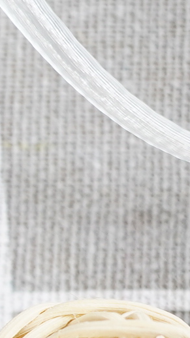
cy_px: 383
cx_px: -680
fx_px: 1907
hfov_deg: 4.9
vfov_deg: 10.0
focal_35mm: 213
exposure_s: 1/40
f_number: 2.8
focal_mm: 35
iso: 250
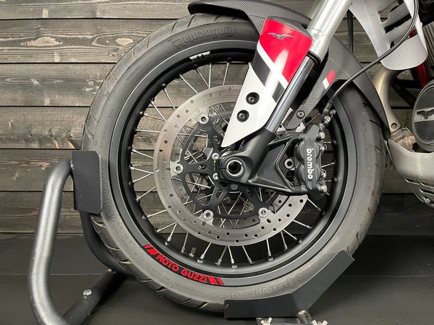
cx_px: 217
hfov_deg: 67.3
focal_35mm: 26
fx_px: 326
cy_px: 162
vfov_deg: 53.1
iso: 400
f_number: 1.6
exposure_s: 1/33
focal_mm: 4.2
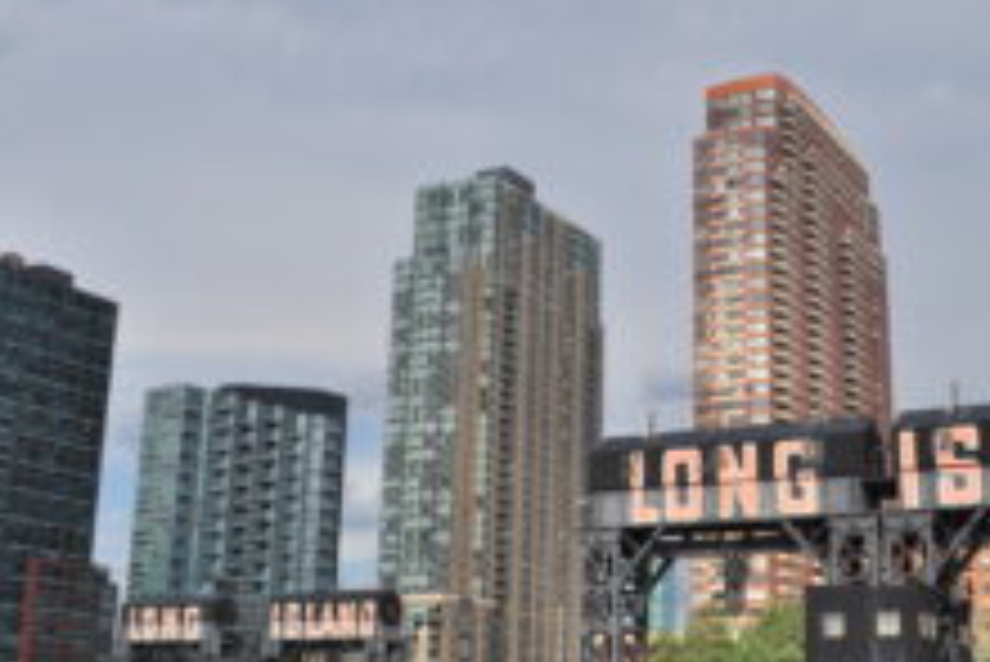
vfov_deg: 27.6
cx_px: 594
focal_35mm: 49
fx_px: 1348
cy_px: 329
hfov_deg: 40.1
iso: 200
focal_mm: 18
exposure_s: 1/400
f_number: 10
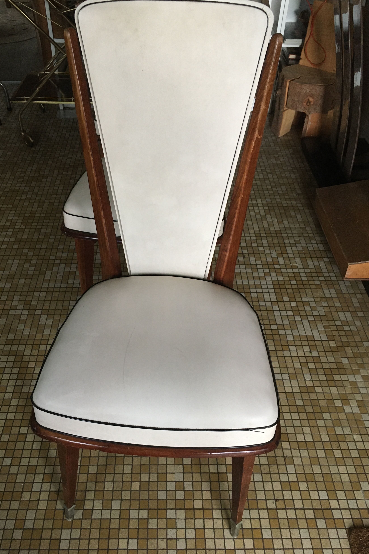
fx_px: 477
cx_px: 165
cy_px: 274
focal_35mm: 31
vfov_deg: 60.3
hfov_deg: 42.3
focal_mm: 4.15
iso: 160
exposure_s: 1/33
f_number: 2.2
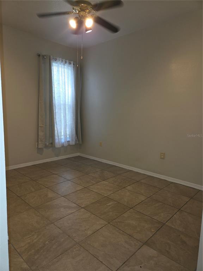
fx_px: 180
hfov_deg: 58.9
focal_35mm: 23
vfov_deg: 73.9
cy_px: 136
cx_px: 102
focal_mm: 5.4
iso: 100
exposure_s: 1/30
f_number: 1.8
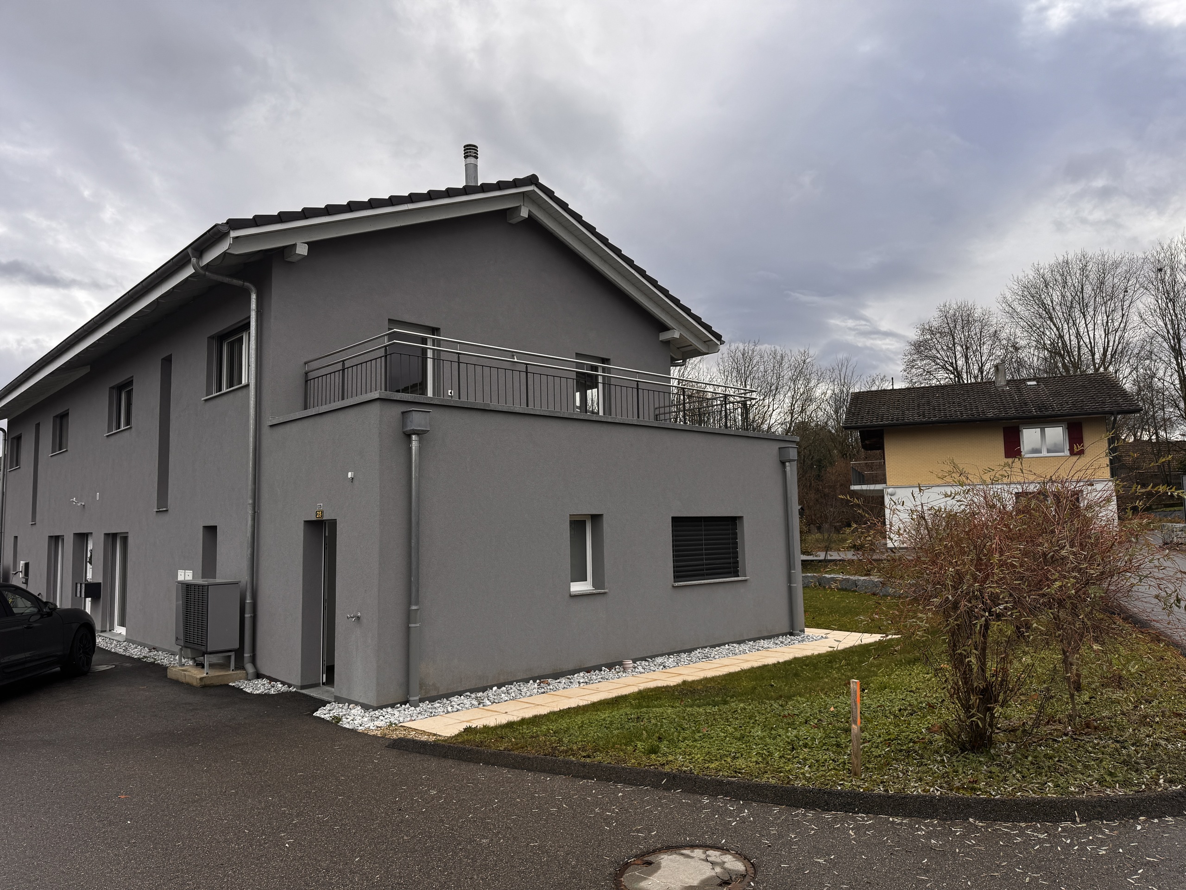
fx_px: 822
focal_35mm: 24
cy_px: 445
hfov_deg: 71.6
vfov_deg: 56.8
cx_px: 593
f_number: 1.78
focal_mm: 6.76
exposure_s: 1/842
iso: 80
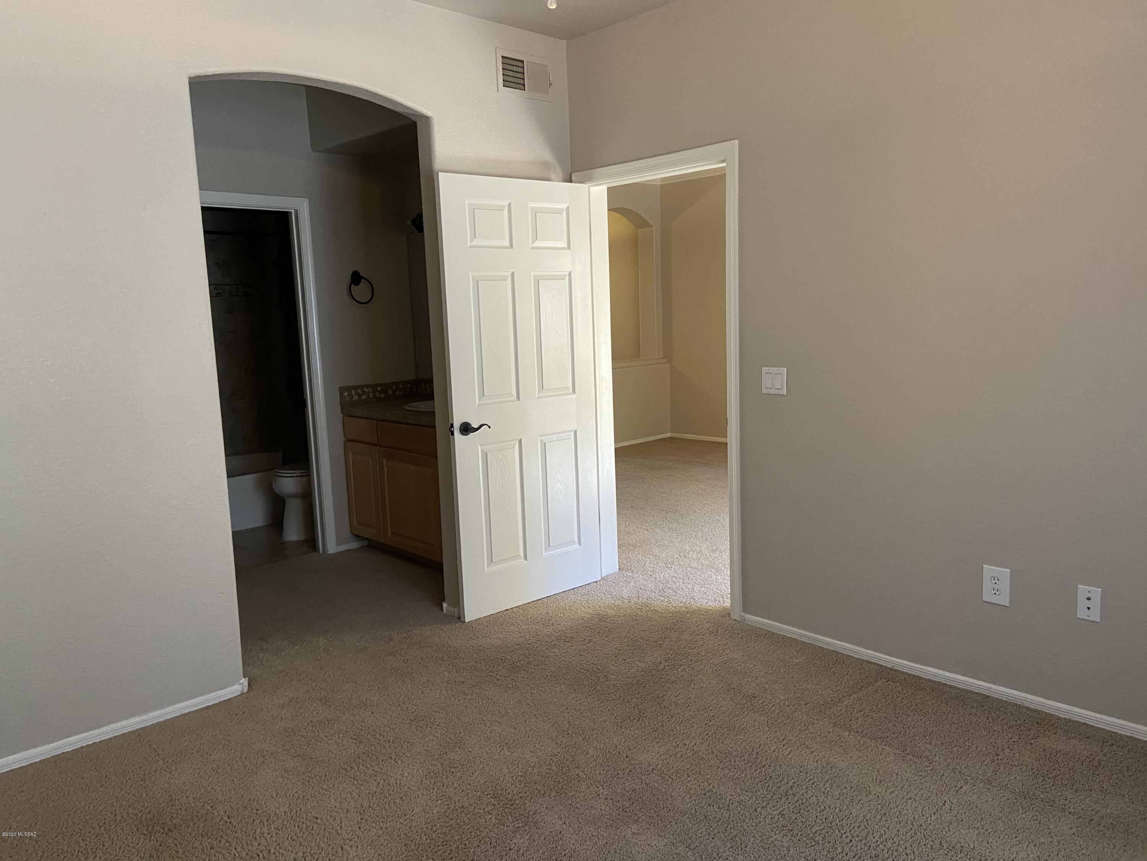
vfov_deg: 53.1
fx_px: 862
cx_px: 574
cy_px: 430
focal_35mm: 26
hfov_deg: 67.3
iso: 250
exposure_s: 1/60
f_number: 1.8
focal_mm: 4.25
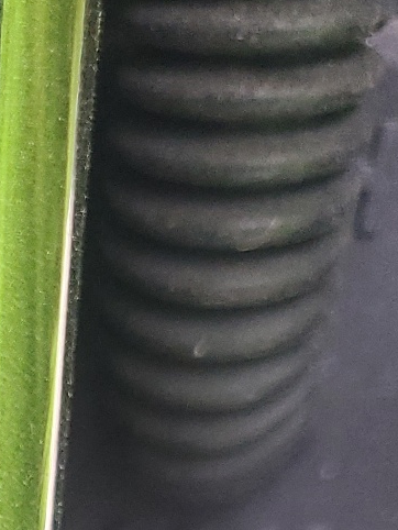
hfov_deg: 11.4
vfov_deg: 14.9
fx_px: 1761
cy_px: 948
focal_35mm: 115
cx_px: -434
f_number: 1.5
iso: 100
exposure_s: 1/60.2
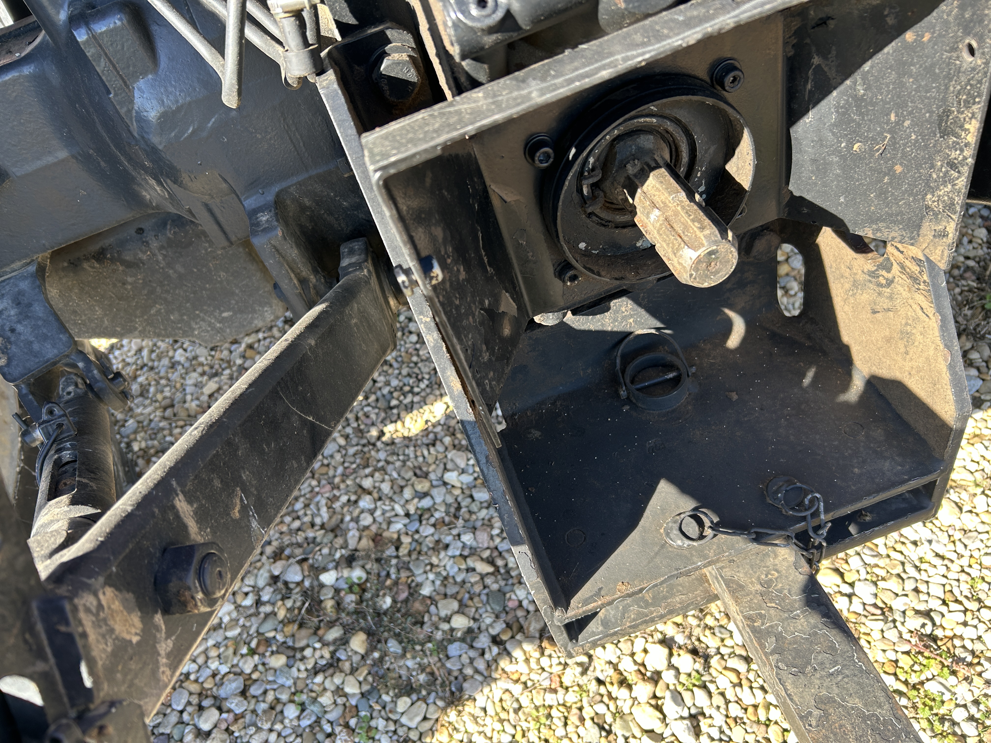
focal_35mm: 26
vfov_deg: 53.1
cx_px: 496
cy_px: 372
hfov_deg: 67.3
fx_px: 744
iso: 50
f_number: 1.5
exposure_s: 1/295
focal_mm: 5.7
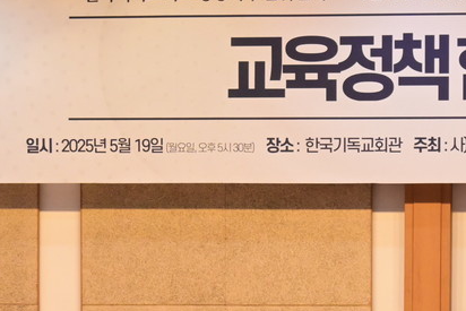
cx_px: 252
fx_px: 3017
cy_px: 408
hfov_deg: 8.8
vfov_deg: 5.9
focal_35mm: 233
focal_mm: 50
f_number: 8
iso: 1800
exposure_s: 1/60
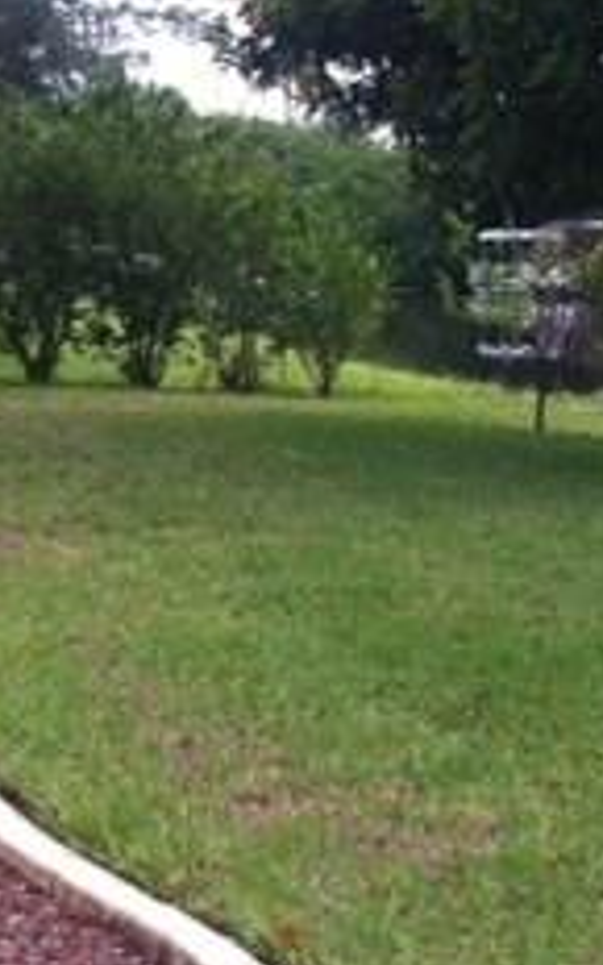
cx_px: 491
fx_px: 2682
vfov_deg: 20.3
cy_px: 345
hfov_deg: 12.8
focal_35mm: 102
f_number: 2.8
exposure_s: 1/471
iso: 80
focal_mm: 3.85
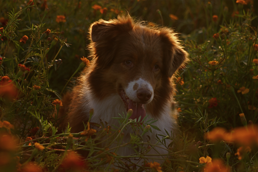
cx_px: 129
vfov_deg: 6.1
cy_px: 86
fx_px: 1611
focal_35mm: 225
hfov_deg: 9.2
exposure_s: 1/250
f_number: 5.6
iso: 200
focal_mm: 150
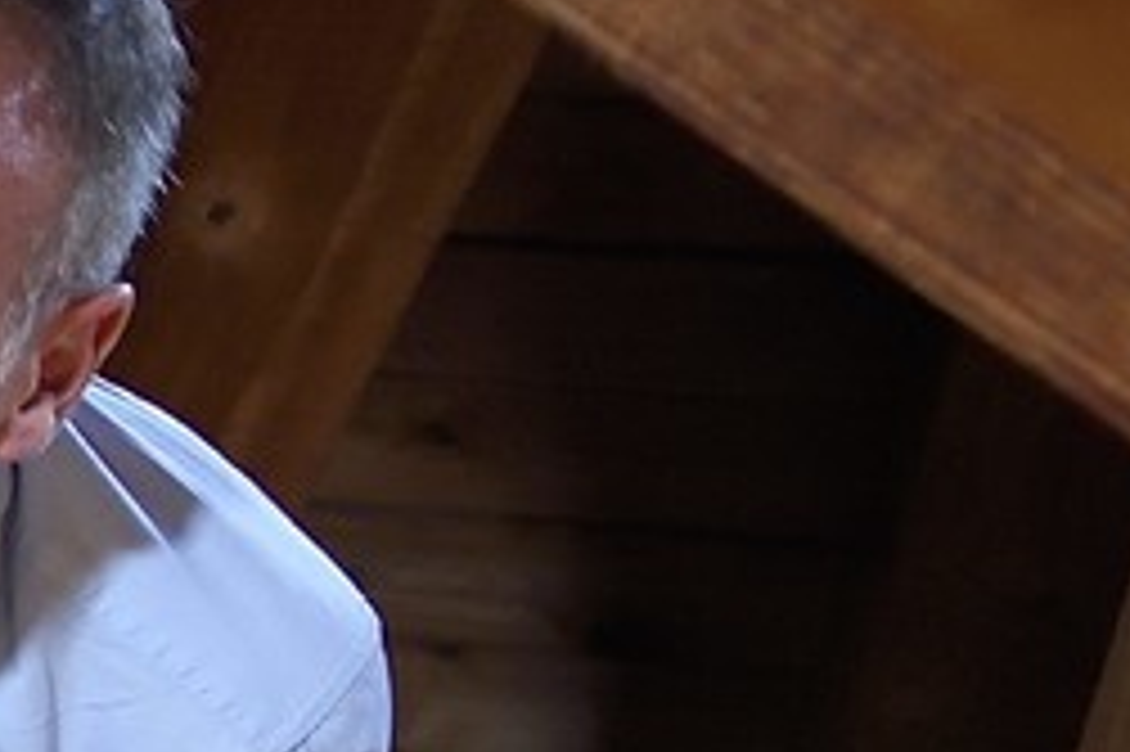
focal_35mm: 153
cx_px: -2278
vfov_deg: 8.2
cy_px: 1864
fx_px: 4799
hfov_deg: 10.0
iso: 1600
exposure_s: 1/20
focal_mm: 24
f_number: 4
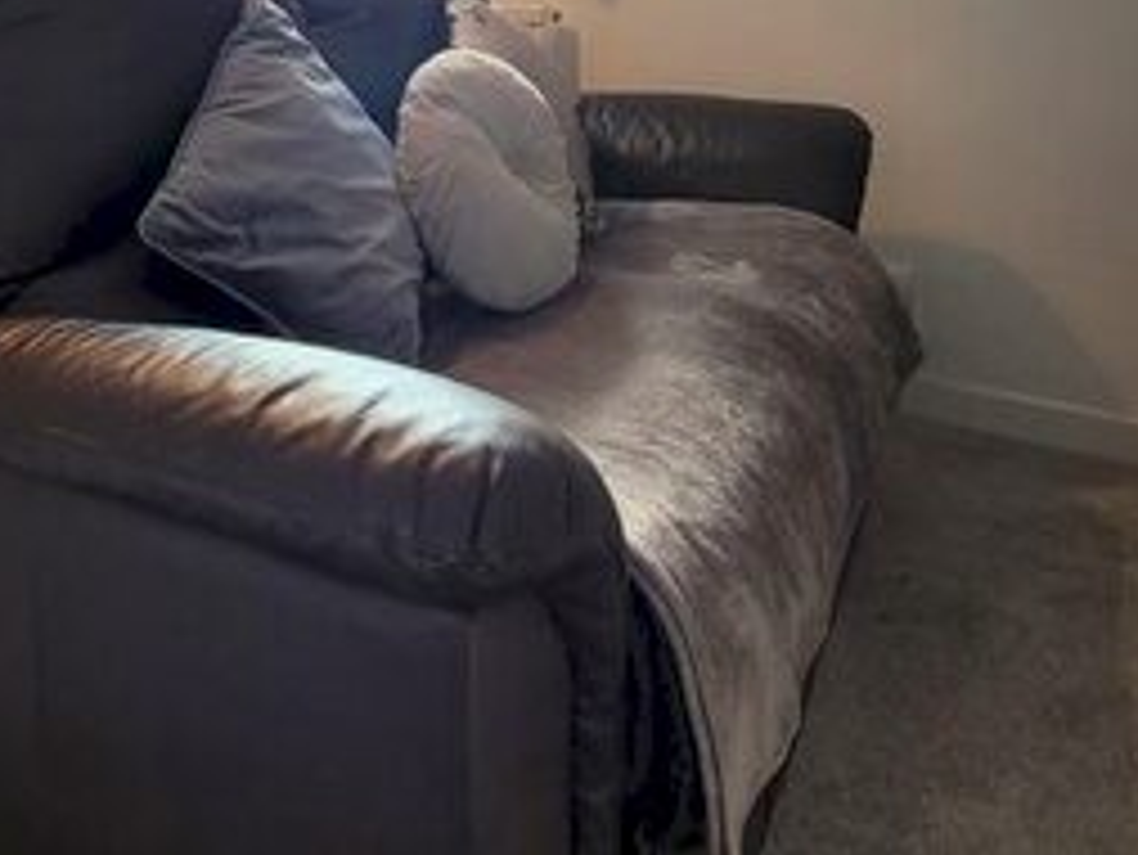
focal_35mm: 36
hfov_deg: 50.4
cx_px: 373
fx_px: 1184
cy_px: -119
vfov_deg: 33.7
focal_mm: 1.74
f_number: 2.2
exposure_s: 1/50
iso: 125
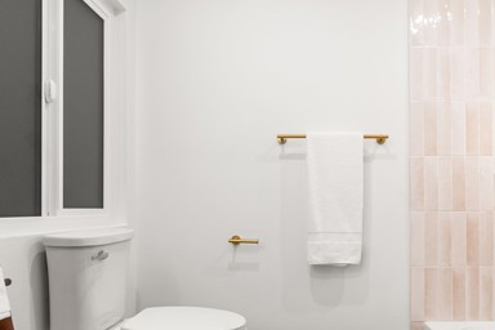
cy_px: 213
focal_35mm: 25
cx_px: 309
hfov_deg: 70.4
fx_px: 344
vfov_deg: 50.6
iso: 320
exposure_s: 1/10
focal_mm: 10
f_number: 7.1
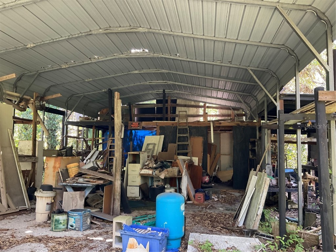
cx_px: 168
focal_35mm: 29
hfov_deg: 61.7
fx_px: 281
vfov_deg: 48.2
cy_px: 126
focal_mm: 3
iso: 80
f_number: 1.8
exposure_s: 1/60
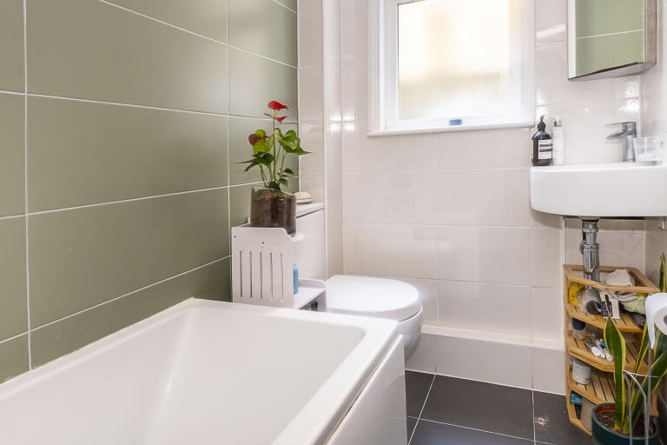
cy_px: 172
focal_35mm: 20
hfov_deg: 83.8
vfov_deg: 61.2
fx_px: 371
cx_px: 361
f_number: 7.1
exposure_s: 1/2
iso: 320
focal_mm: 10
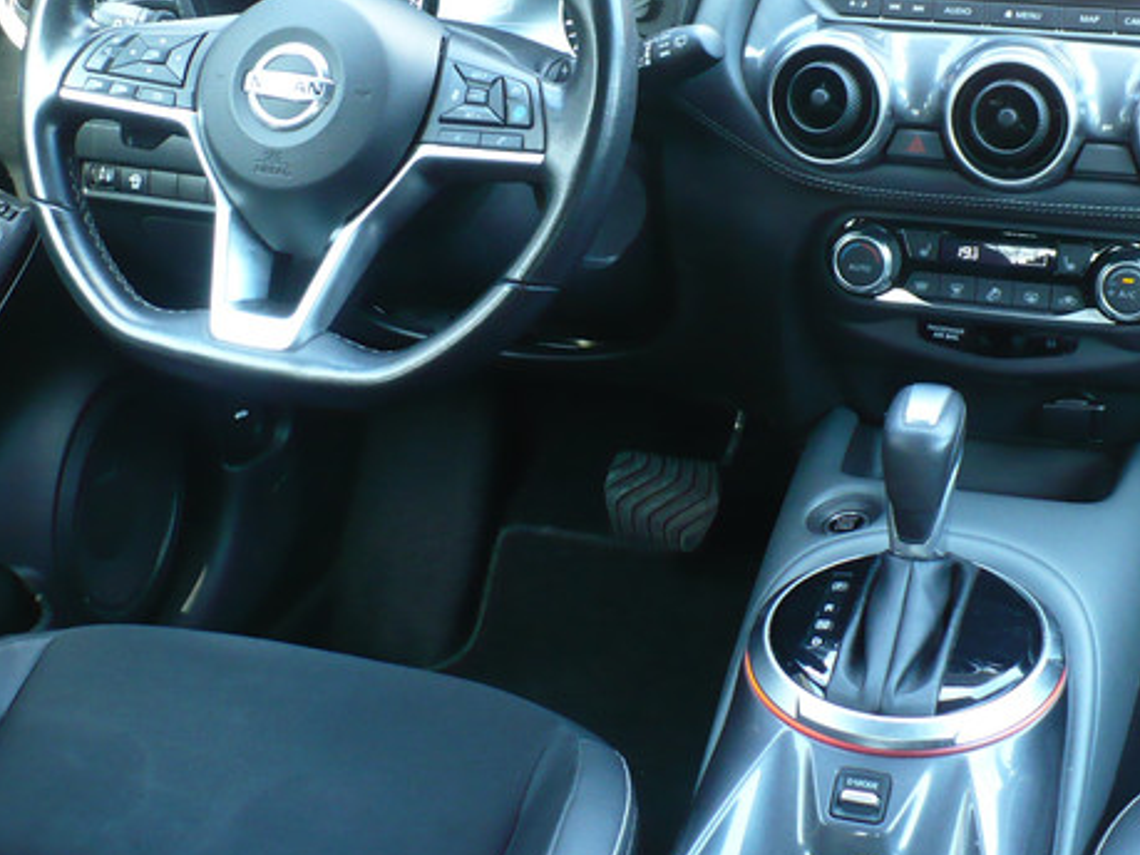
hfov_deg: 32.2
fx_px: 1975
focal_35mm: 60
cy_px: 313
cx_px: 566
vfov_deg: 24.3
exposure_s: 1/30
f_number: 2.8
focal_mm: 6.1
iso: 200
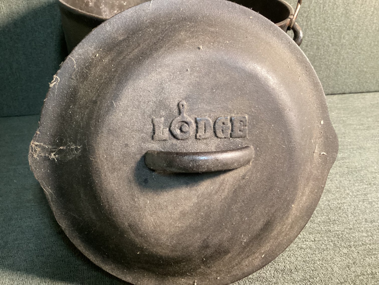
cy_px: 142
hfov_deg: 58.3
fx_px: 339
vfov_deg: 45.4
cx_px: 190
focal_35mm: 31
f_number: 2.4
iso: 400
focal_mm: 3.3
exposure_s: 1/30
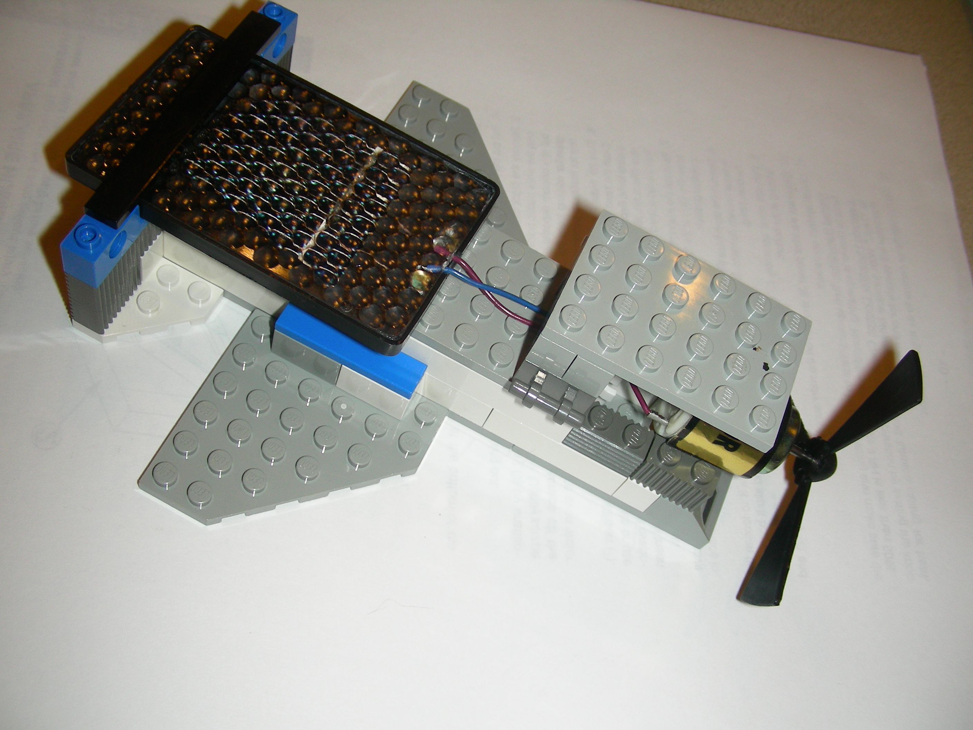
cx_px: 486
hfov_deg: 49.0
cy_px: 365
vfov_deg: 37.7
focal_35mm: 38
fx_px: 1068
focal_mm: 6.3
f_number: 3.5
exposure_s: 1/60.1
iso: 50
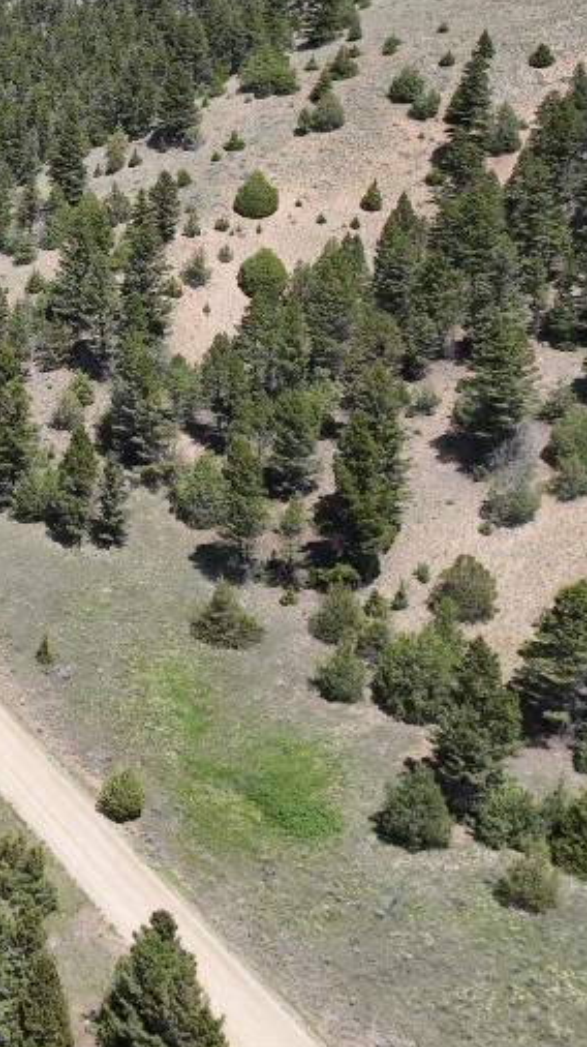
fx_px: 1469
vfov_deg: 38.2
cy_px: 259
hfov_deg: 18.8
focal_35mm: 53
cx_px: -383
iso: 110
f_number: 2.8
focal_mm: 12.29
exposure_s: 1/1600
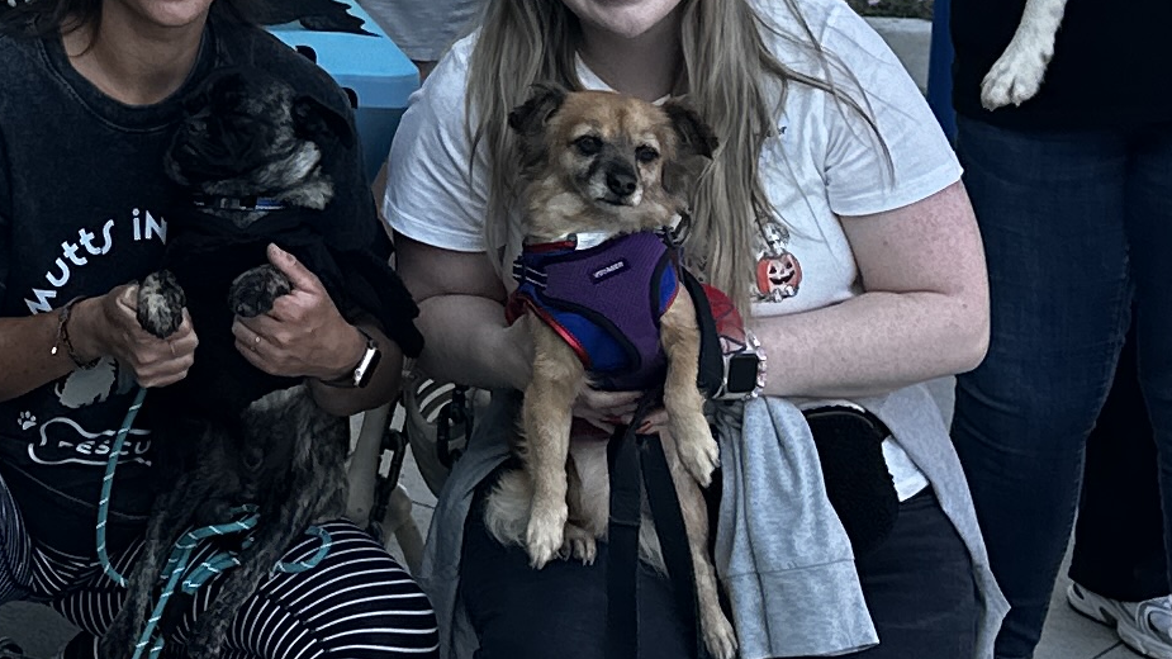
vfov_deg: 10.3
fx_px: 3542
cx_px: -318
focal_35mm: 114
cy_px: -352
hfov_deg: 17.7
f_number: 1.78
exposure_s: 1/1812
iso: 80
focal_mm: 6.86
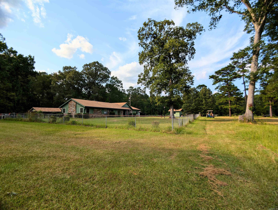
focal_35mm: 24
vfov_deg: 56.9
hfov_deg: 71.5
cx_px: 139
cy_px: 105
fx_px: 193
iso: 20
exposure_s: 1/703
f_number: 1.68
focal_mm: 6.9
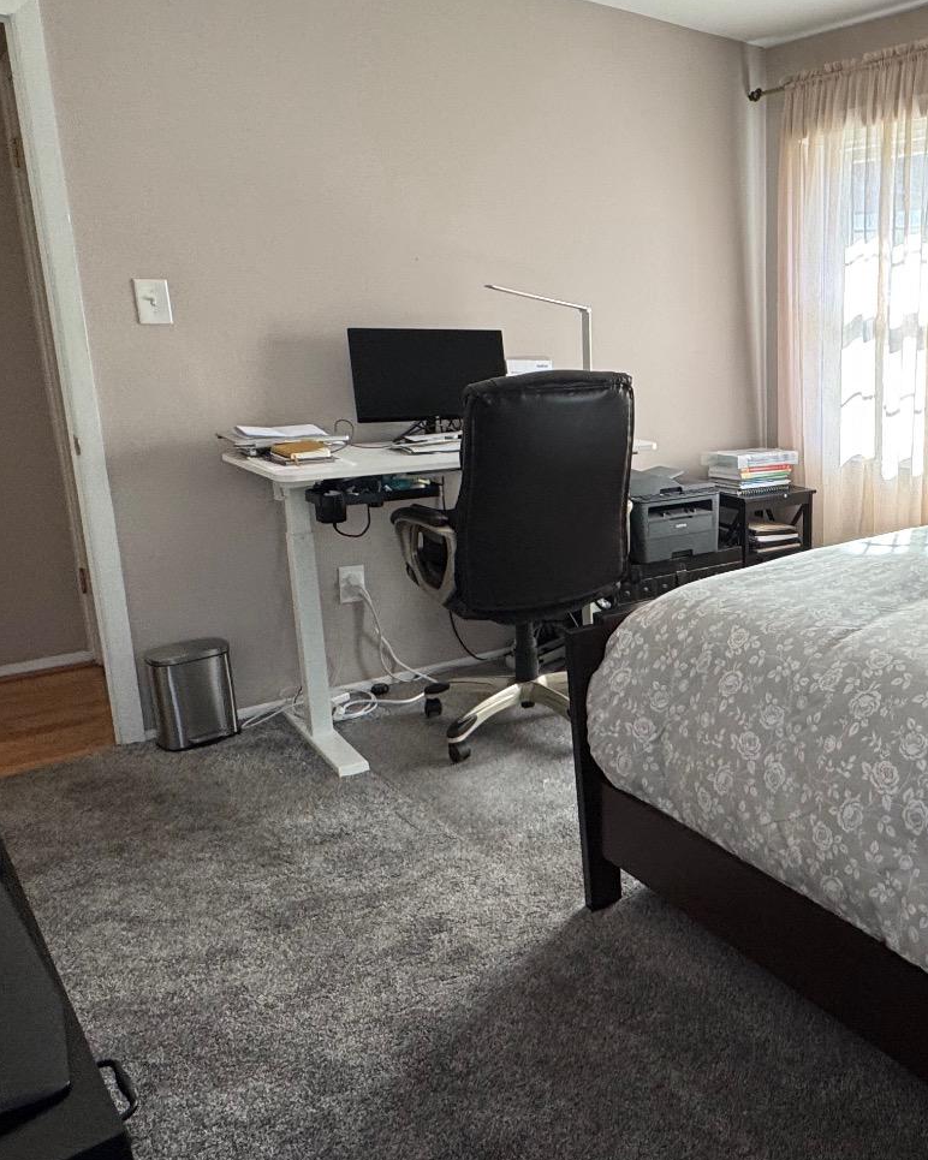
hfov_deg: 45.6
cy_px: 552
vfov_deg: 60.4
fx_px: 996
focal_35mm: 29
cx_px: 823
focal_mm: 2.22
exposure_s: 1/99
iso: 125
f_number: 2.2
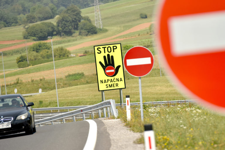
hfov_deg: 10.3
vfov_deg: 6.9
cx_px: 112
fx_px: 1251
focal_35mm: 200
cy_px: 75
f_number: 4.5
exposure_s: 1/2500
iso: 125
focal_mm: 200
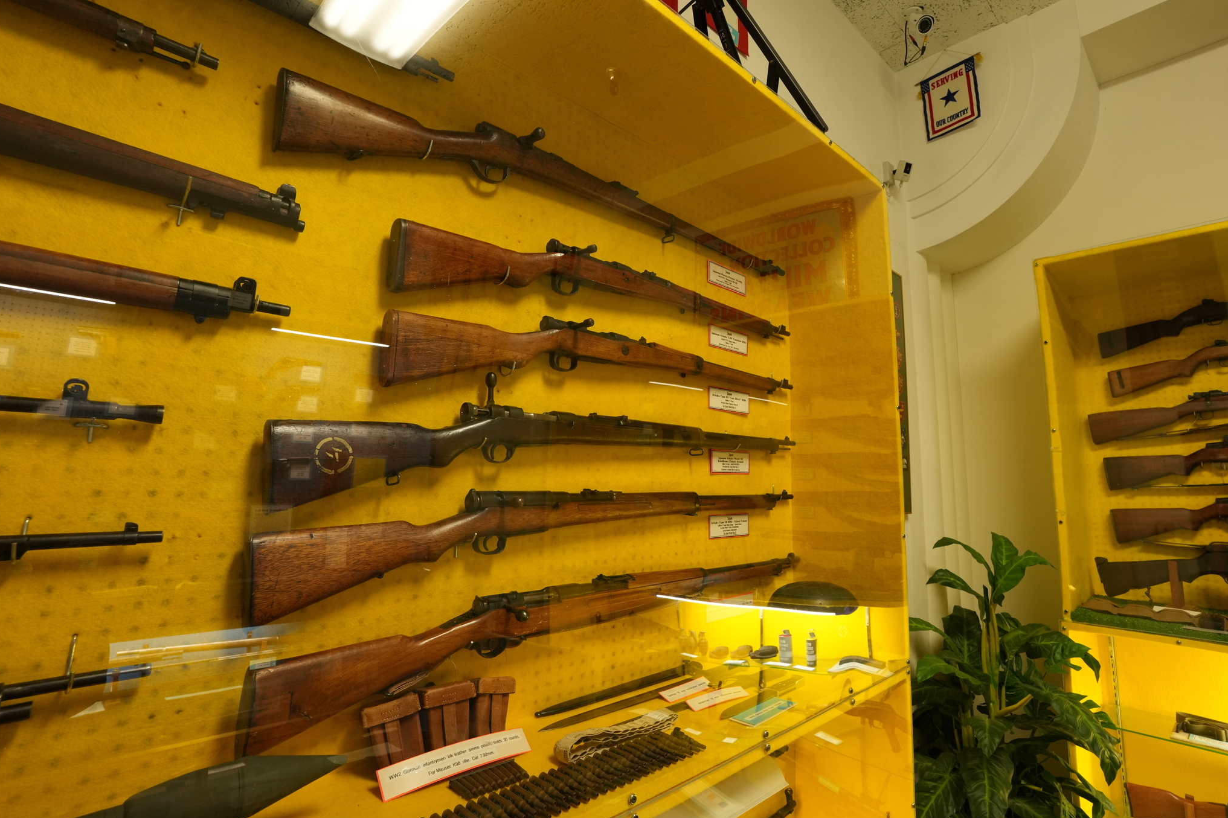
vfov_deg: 70.4
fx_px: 580
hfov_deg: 93.2
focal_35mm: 17
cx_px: 644
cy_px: 391
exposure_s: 1/30
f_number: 8
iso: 1600
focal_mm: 16
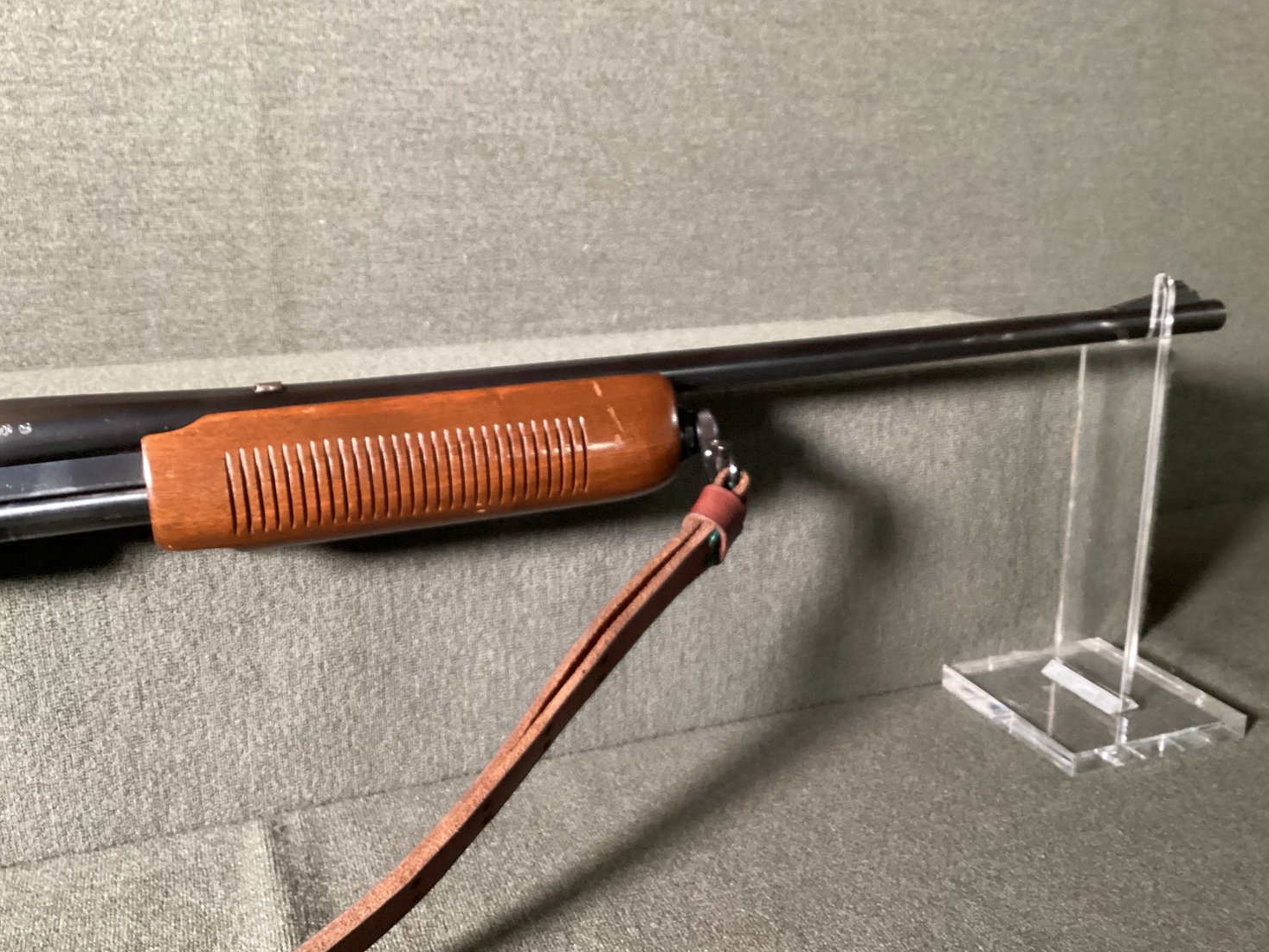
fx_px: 1173
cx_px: 633
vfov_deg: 44.2
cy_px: 483
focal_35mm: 32
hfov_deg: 56.8
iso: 500
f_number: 2.4
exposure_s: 1/30
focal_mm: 3.3
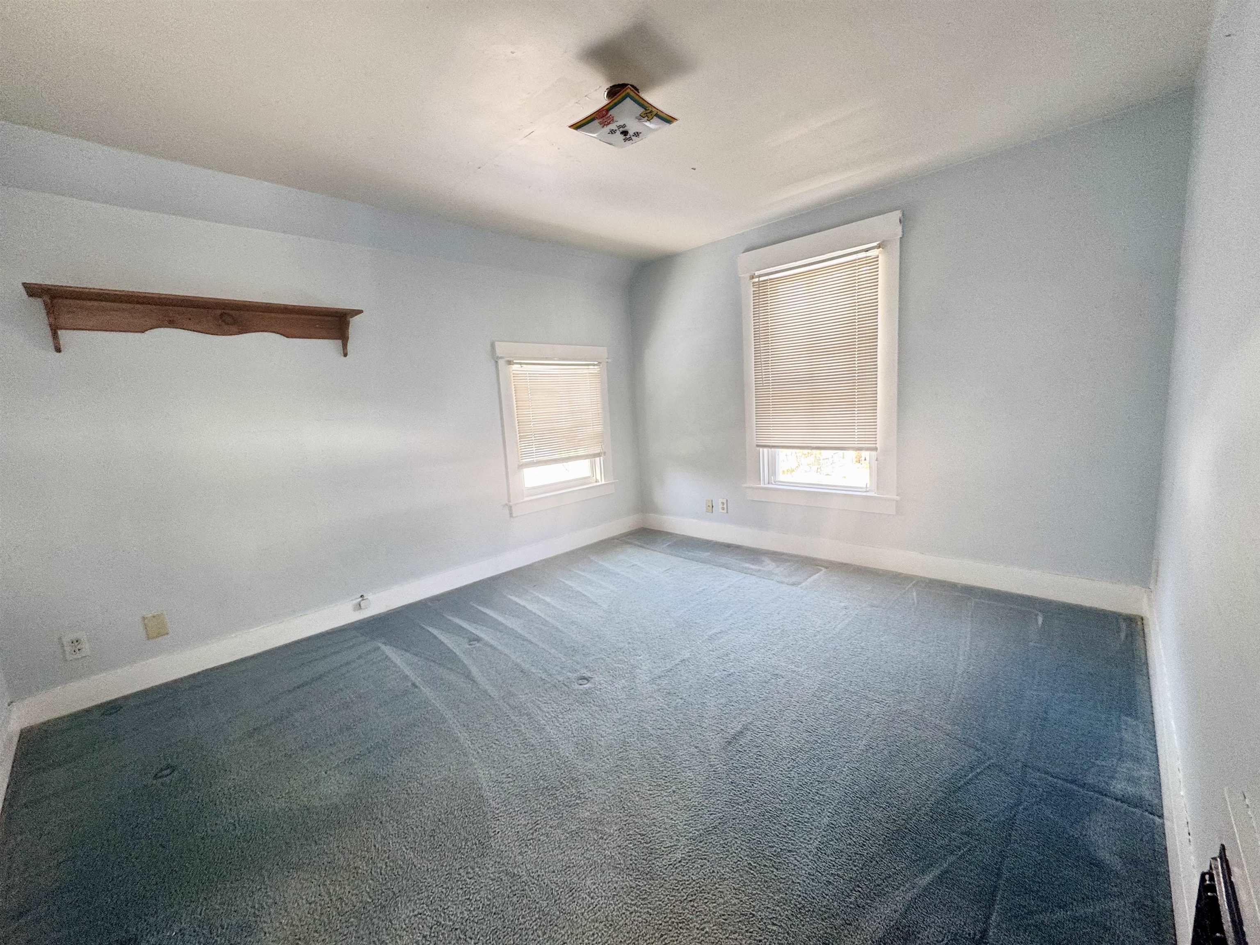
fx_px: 510
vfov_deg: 85.7
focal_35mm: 14
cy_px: 472
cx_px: 630
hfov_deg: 102.1
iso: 125
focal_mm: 2.22
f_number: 2.2
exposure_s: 1/99
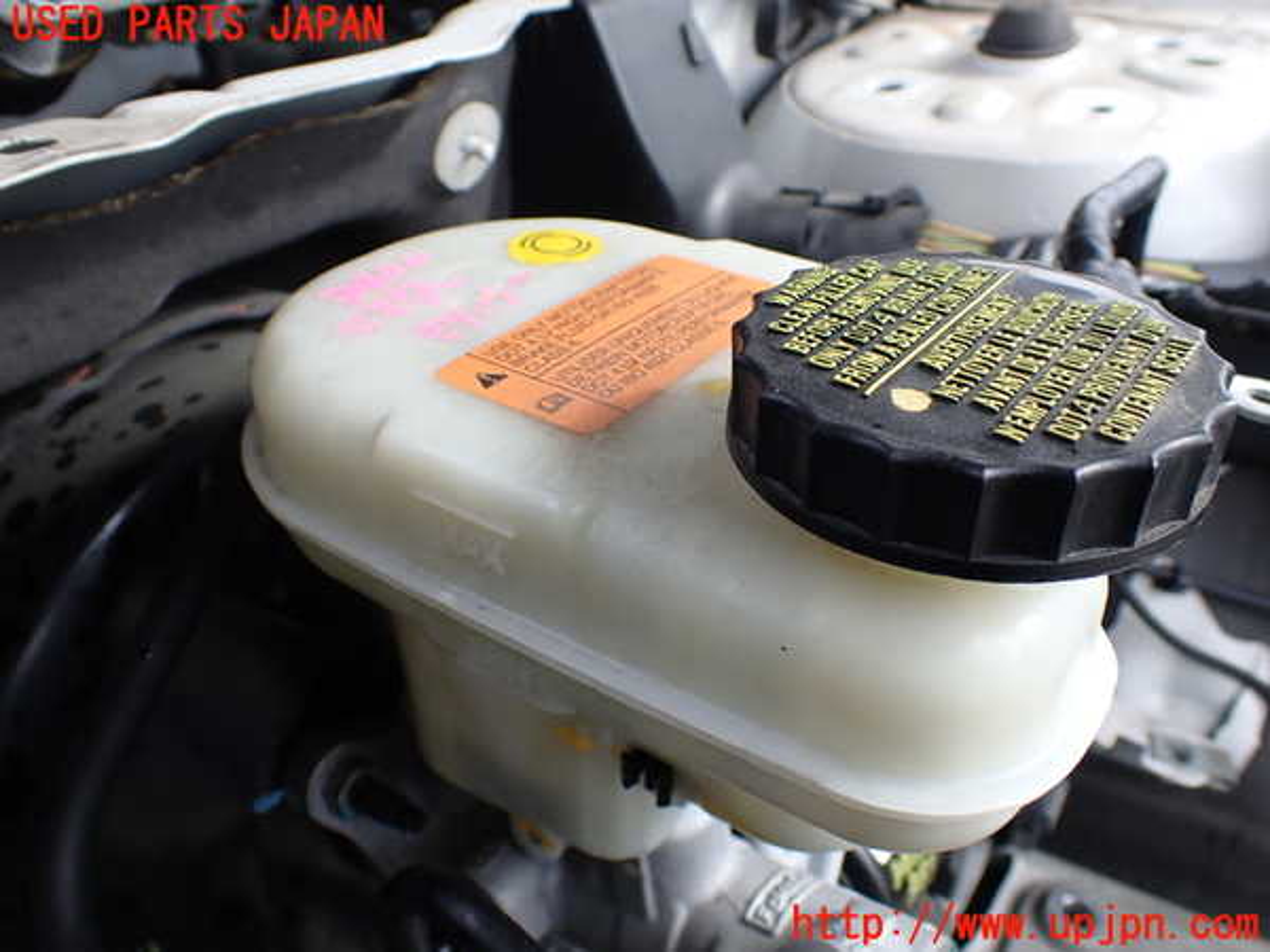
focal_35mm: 30
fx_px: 1101
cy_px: 476
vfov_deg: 46.8
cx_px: 635
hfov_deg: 60.0
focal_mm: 5.4
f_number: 3.2
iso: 100
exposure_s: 1/200
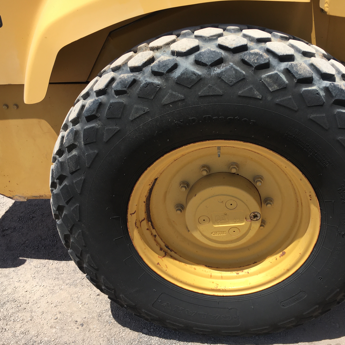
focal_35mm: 35
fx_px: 395
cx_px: 210
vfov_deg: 47.2
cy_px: 174
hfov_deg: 46.9
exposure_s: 1/1148
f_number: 2.2
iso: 25
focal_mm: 4.15
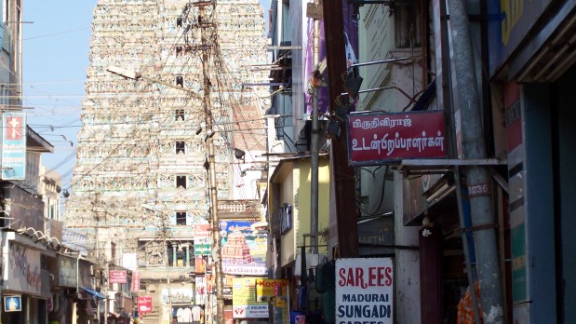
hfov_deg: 20.9
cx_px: 257
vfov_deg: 11.9
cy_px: 169
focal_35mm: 102
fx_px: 1558
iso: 64
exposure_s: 1/400
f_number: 3.2
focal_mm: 13.7
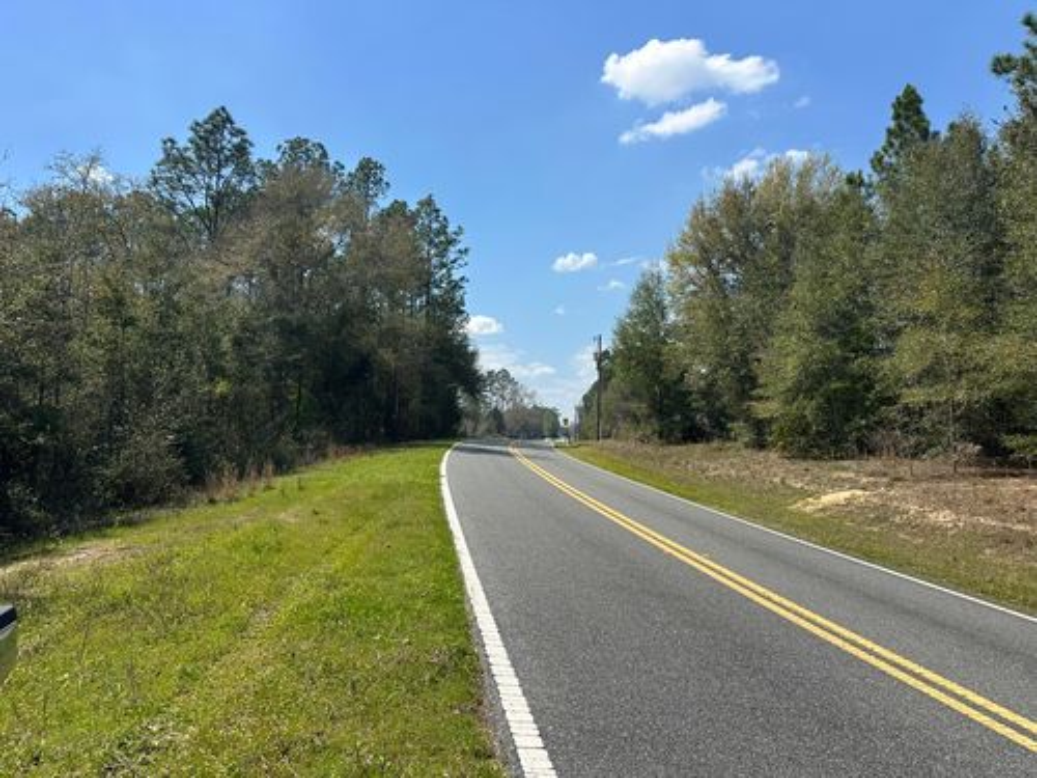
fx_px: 719
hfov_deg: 71.6
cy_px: 389
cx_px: 518
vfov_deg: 56.8
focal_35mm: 24
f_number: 1.78
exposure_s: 1/4762
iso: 80
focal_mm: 6.86
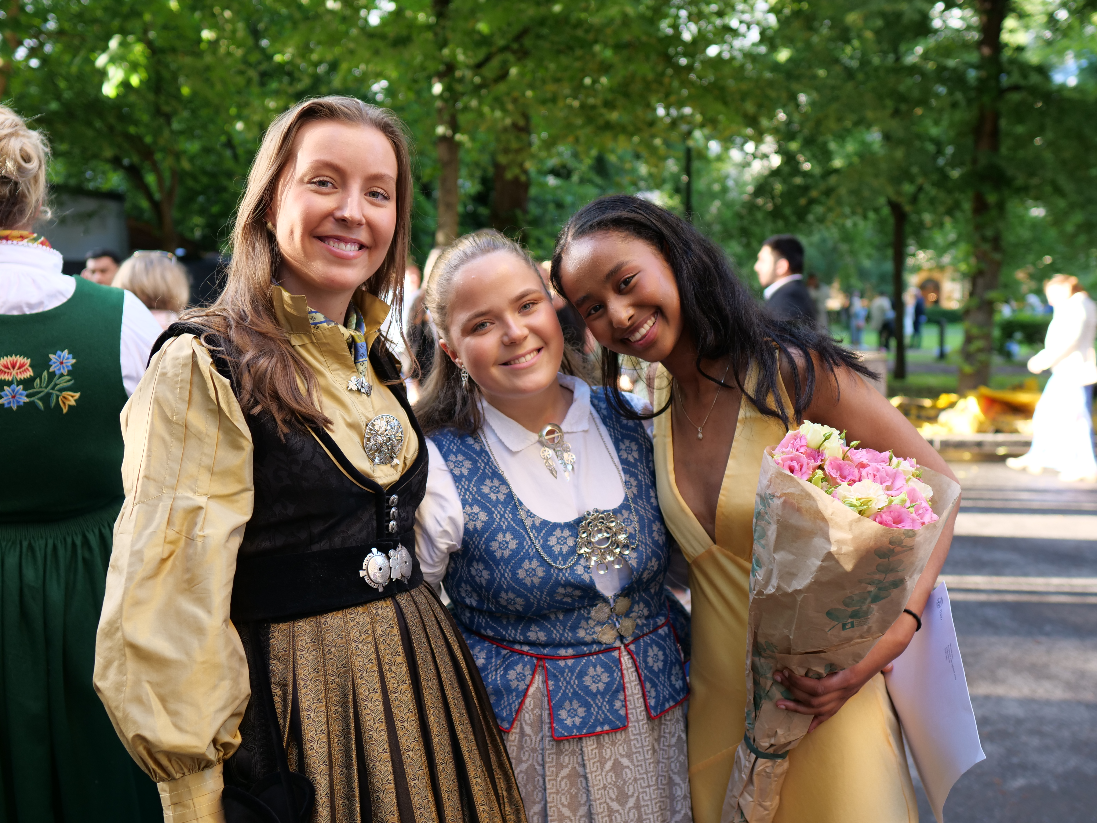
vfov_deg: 44.2
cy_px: 412
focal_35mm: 32
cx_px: 548
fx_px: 1014
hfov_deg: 56.8
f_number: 1.8
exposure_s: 1/160
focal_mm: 16
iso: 200
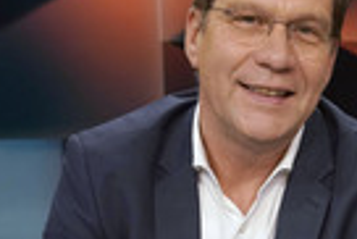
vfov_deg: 11.8
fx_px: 1152
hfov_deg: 16.6
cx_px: 466
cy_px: 213
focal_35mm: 116
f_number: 5.6
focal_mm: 35
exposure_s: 1/200
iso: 2000
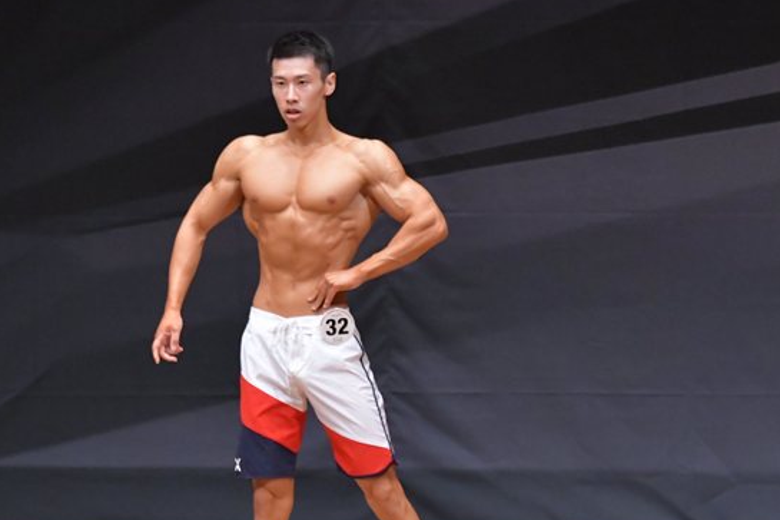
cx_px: 341
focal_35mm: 405
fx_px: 8772
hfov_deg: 5.1
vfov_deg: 3.4
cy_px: 355
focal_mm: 190
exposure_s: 1/400
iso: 6400
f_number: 5.6
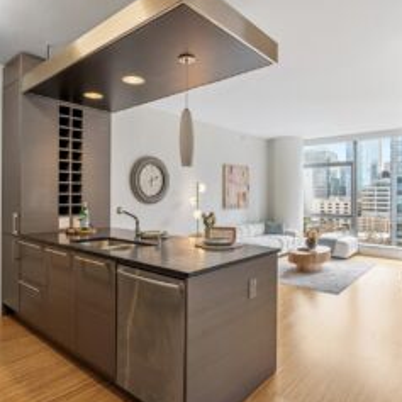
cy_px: 199
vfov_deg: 67.3
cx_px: 202
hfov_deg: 67.3
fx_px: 302
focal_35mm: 23
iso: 100
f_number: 11
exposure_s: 1/4
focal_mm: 16
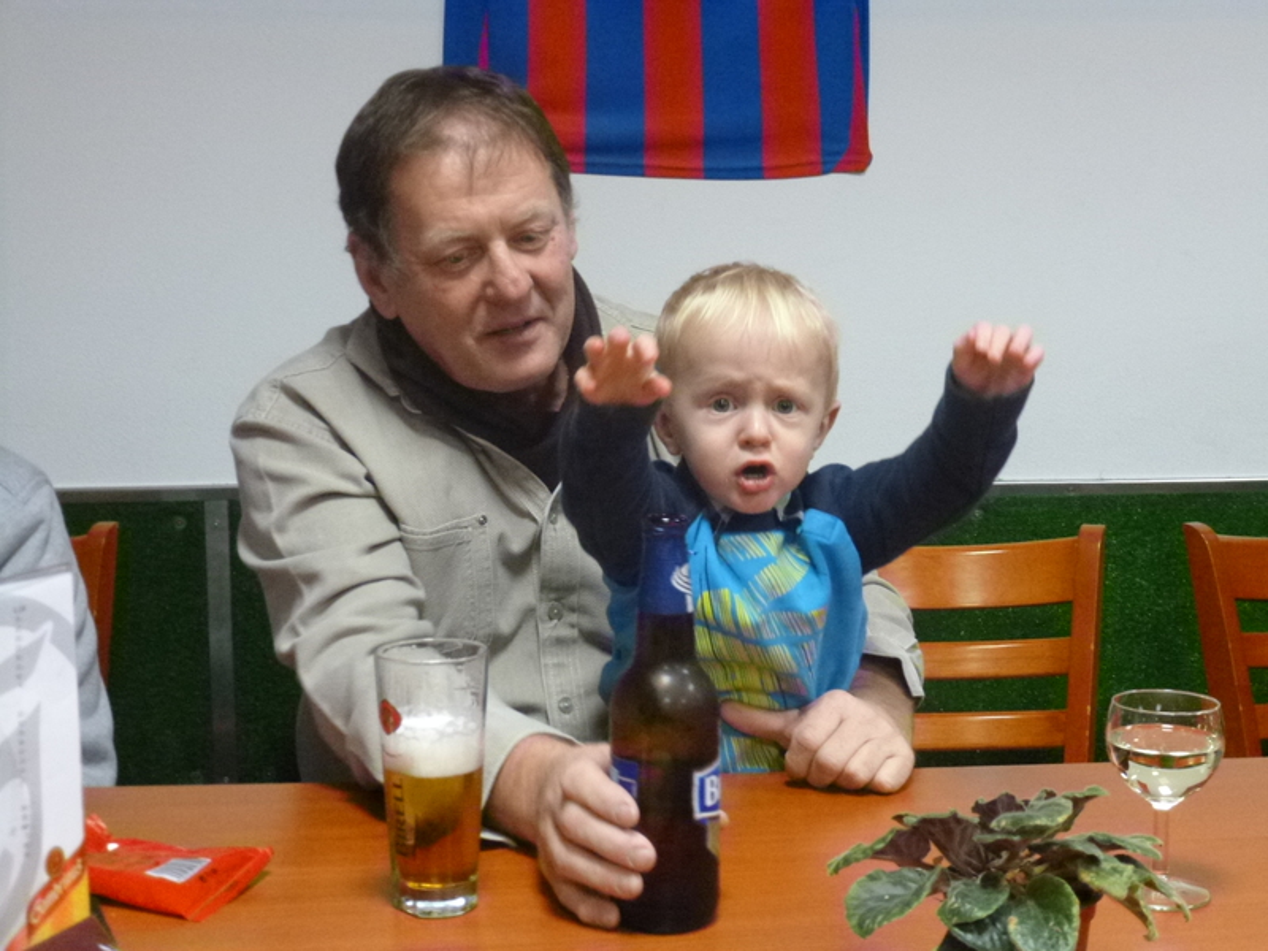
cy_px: 476
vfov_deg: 32.2
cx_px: 634
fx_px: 1648
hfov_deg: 42.1
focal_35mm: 45
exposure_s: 1/20
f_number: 3.9
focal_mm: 8
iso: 800
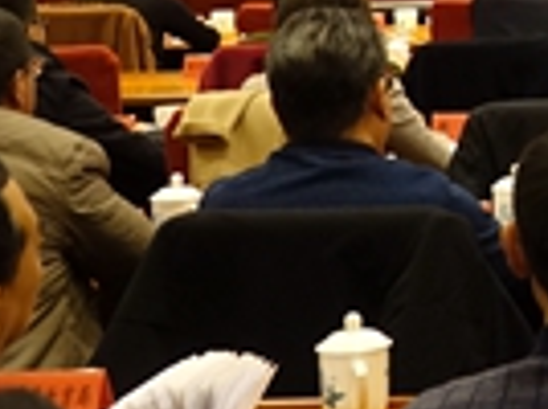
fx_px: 2370
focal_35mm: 150
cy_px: -123
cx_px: 1284
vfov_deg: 9.7
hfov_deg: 11.2
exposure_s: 1/30
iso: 320
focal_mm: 10.8
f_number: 2.8
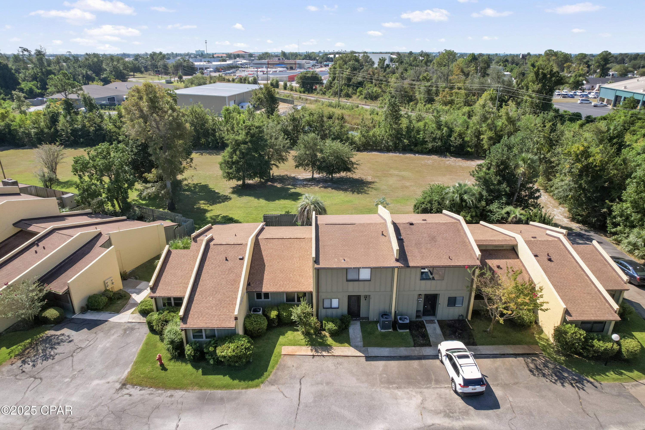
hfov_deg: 78.6
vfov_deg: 57.2
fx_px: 394
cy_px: 215
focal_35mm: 22
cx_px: 322
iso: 100
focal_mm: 8.38
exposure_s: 1/1500
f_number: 2.8
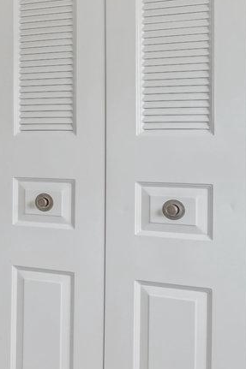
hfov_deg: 13.1
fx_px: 780
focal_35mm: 76
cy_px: 137
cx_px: -359
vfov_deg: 26.6
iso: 640
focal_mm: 16
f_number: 8
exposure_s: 1/50
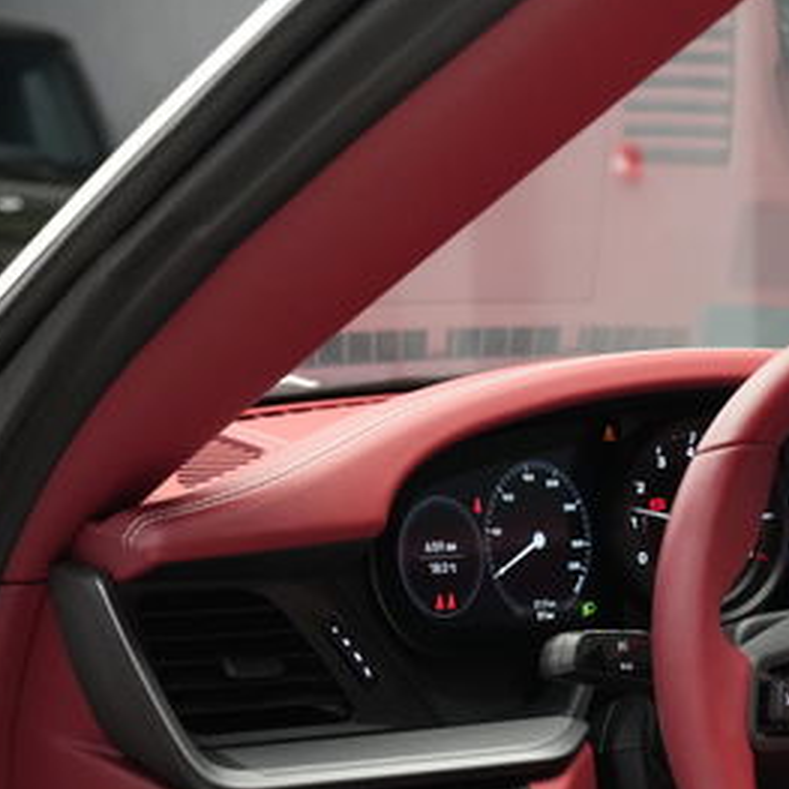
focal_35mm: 87
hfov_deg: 18.2
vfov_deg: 19.5
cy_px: 729
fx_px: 2243
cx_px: 1104
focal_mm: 35
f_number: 4
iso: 5000
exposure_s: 1/40
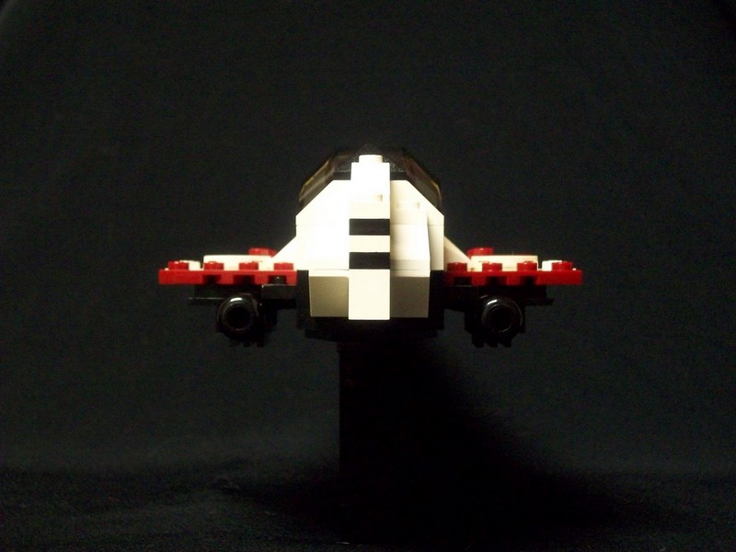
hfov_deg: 30.3
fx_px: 1361
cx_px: 368
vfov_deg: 22.9
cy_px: 276
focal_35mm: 64
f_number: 3.8
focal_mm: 10.7
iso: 200
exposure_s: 1/8
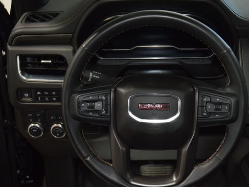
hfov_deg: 36.2
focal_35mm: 53
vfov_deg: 27.7
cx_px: 153
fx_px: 378
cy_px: 99
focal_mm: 29
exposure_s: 1/50
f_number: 3.8
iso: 1100
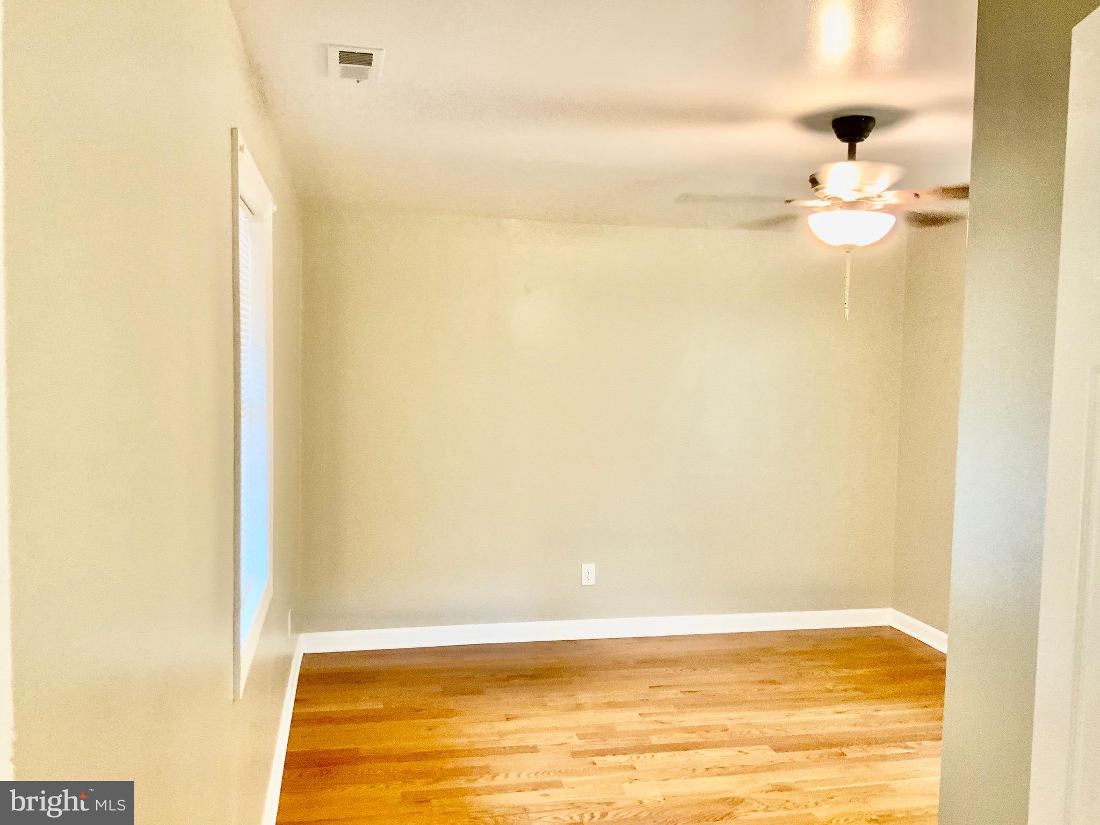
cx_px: 550
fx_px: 922
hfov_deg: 61.7
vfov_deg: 48.2
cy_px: 412
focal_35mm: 29
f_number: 1.8
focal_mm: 3
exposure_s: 1/60
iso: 250
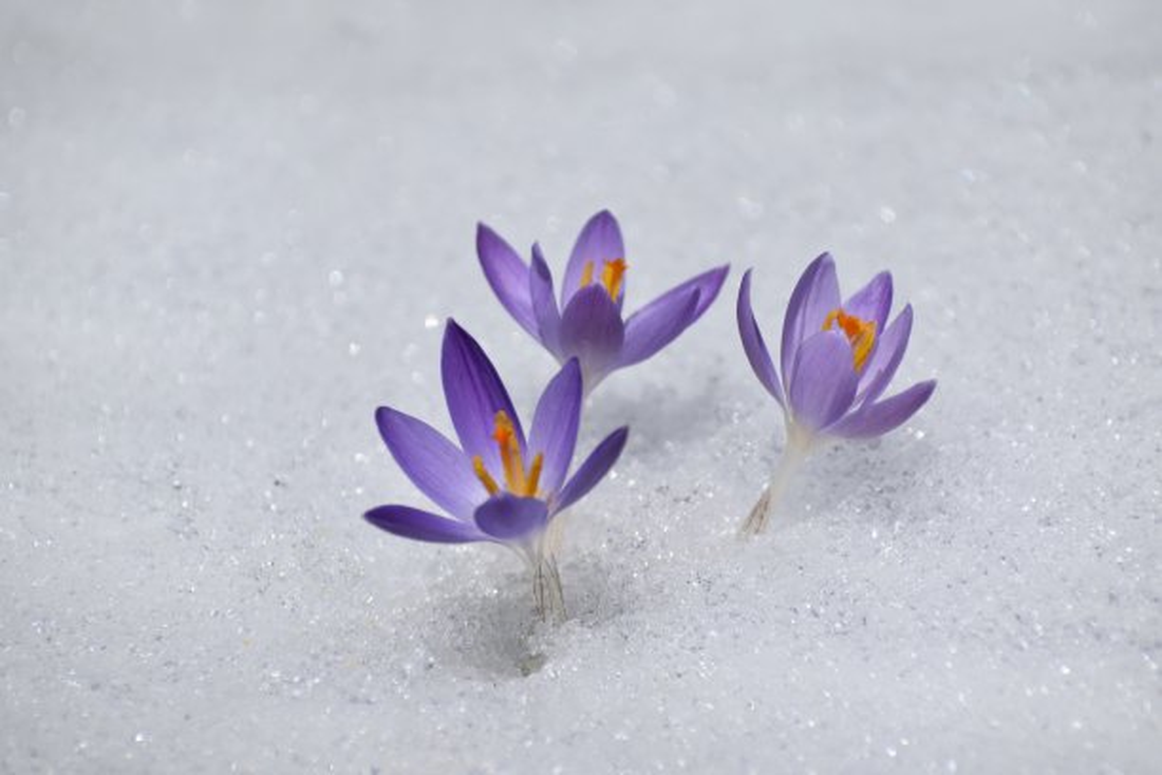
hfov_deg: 4.6
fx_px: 14524
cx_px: 581
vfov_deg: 3.1
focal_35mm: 450
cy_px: 388
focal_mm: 300
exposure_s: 1/1250
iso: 100
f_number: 8
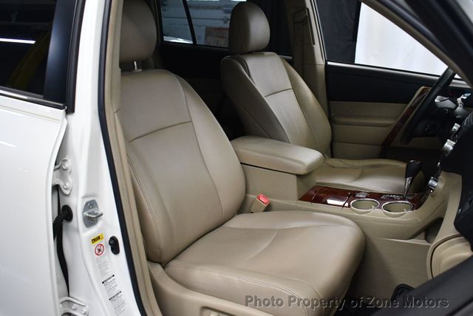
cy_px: 158
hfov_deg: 53.1
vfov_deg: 36.9
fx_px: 473
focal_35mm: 36
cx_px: 236
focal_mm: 18
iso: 1250
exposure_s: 1/125
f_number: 3.5
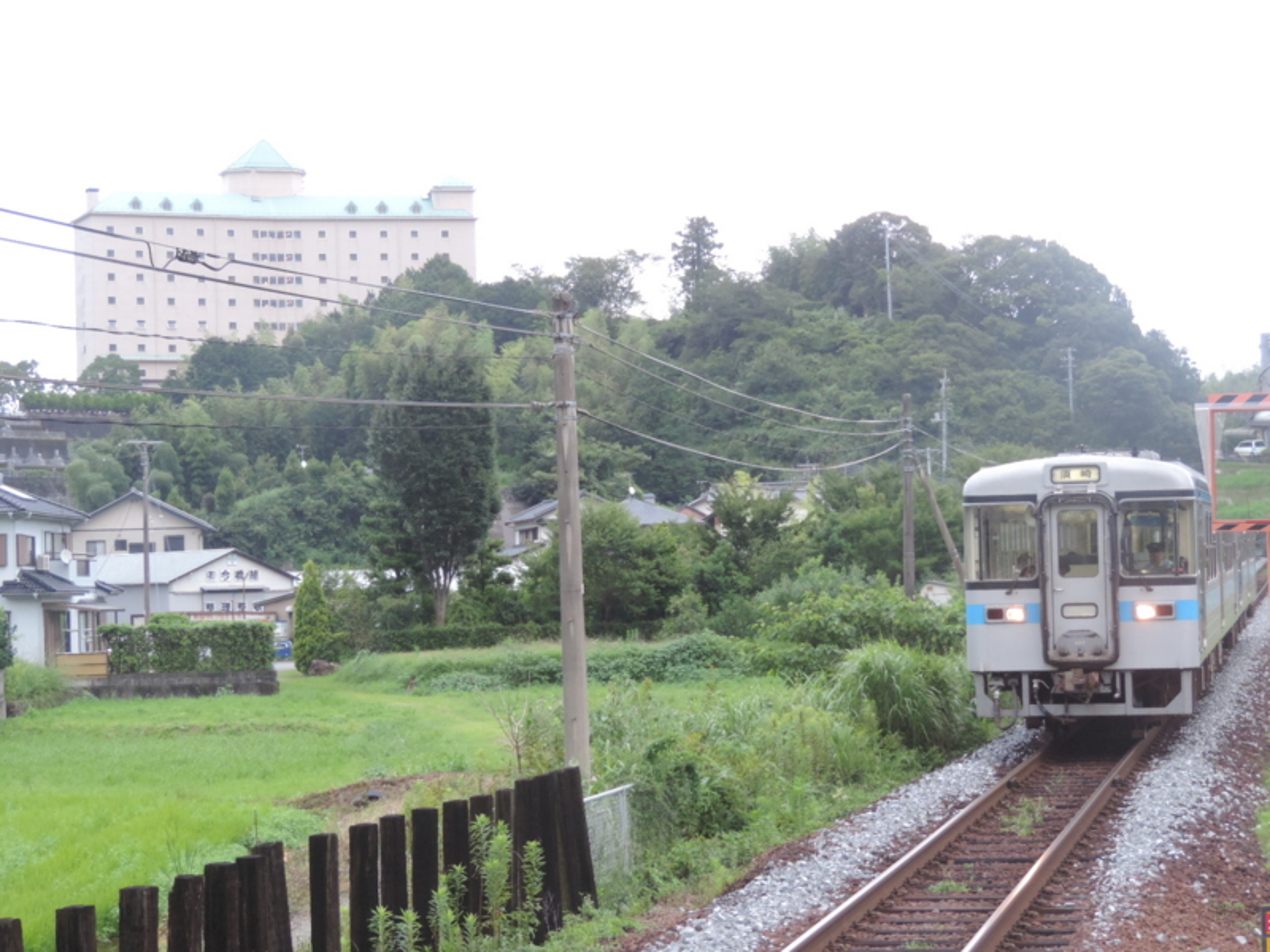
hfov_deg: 26.0
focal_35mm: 75
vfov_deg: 19.6
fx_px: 2752
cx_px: 635
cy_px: 476
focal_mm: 13.3
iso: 400
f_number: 3.9
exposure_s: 1/80
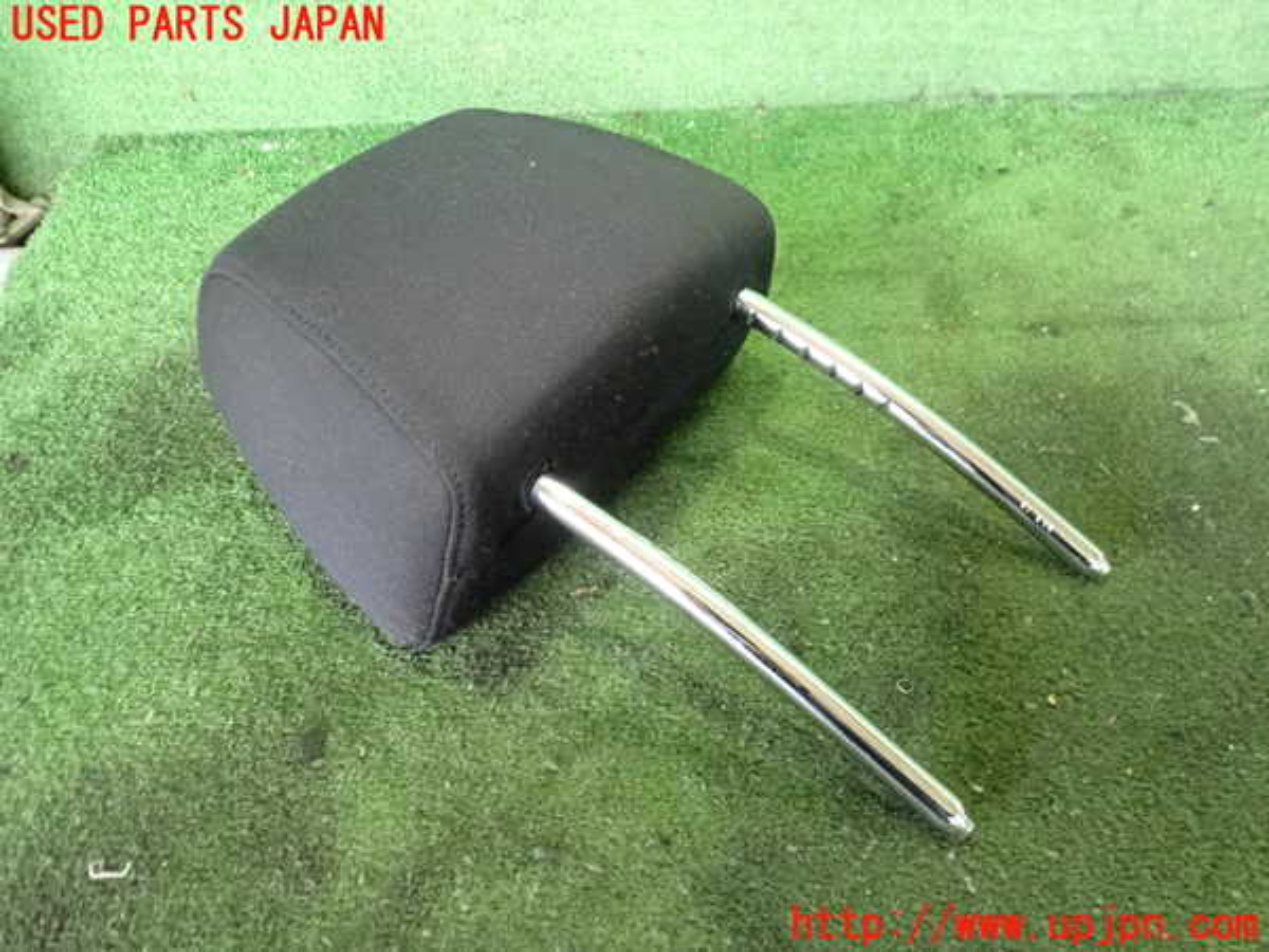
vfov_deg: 46.8
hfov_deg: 60.0
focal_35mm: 30
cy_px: 476
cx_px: 634
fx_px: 1100
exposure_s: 1/80
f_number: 2.3
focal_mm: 5.4
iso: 1600
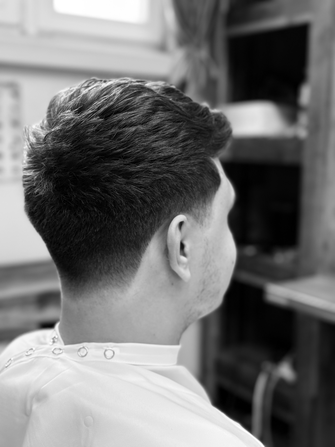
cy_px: 224
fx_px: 619
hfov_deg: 30.3
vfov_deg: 39.7
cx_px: 168
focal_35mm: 48
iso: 250
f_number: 1.78
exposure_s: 1/156
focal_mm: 6.76
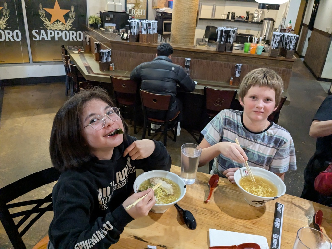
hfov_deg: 65.3
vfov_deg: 51.4
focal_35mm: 27
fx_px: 259
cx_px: 166
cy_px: 124
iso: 1328
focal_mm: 4.38
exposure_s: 1/120
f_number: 1.73
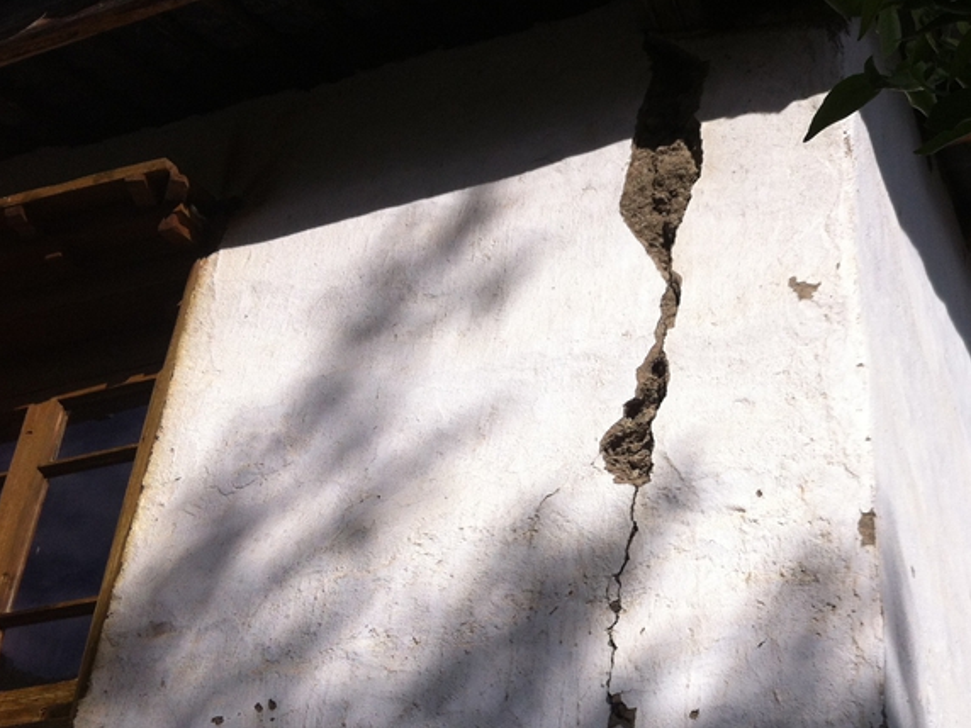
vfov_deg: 26.5
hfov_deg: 34.2
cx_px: 727
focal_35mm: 55
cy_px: 467
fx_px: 1543
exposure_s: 1/2011
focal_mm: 3.85
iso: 80
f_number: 2.8
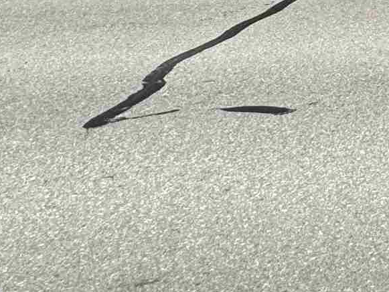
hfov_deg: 17.9
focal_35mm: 74
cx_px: 784
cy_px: -409
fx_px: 832
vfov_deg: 13.9
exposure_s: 1/921
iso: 40
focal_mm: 2.22
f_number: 2.2
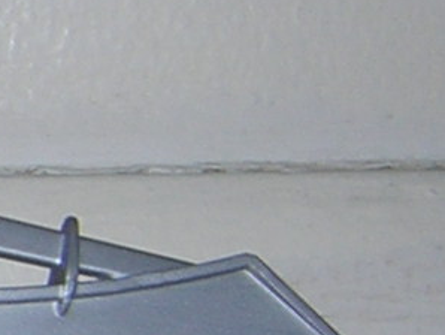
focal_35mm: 193
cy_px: 194
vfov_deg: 7.7
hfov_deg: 9.6
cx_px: -424
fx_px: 2483
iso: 100
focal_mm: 4.7
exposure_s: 1/60.1
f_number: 5.2
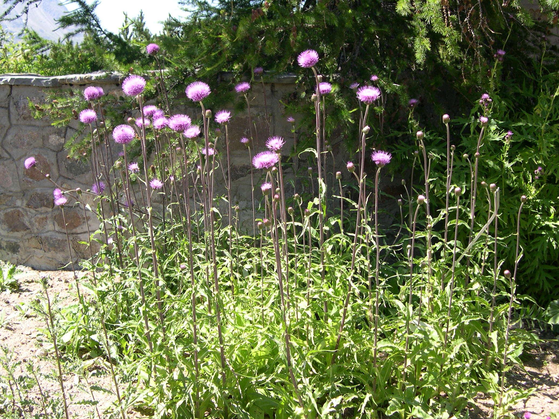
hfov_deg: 49.0
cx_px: 280
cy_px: 210
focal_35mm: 38
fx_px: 614
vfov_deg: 37.7
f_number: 2.8
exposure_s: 1/379
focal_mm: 8
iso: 100
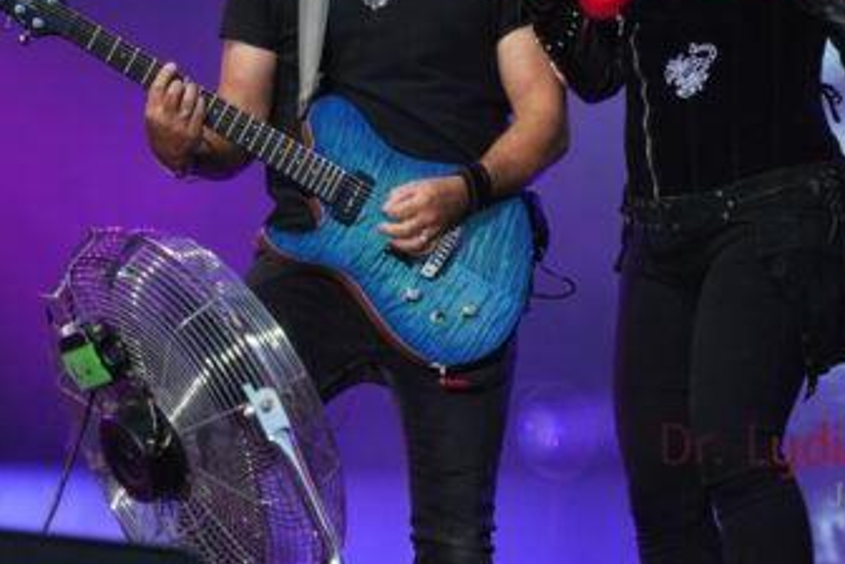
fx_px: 7088
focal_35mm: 302
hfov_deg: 6.8
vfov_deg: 4.5
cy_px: 83
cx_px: 400
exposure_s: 1/160
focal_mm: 88
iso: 400
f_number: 5
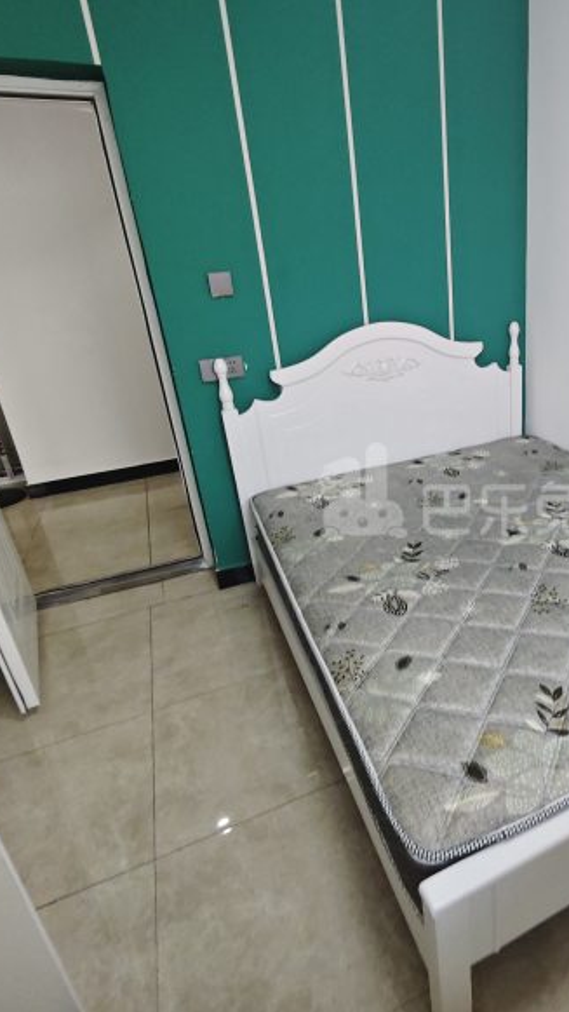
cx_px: 449
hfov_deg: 50.6
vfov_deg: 83.8
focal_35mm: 21
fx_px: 563
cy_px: 491
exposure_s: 1/50
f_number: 2.2
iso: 500
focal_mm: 2.16
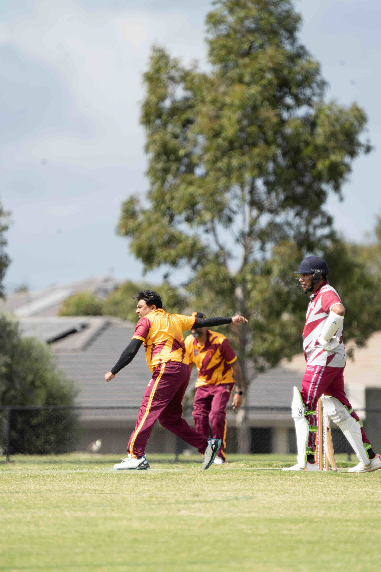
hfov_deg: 2.3
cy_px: 286
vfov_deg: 3.4
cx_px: 190
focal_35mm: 600
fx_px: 9524
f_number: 6.3
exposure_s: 1/1000
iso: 400
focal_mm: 600
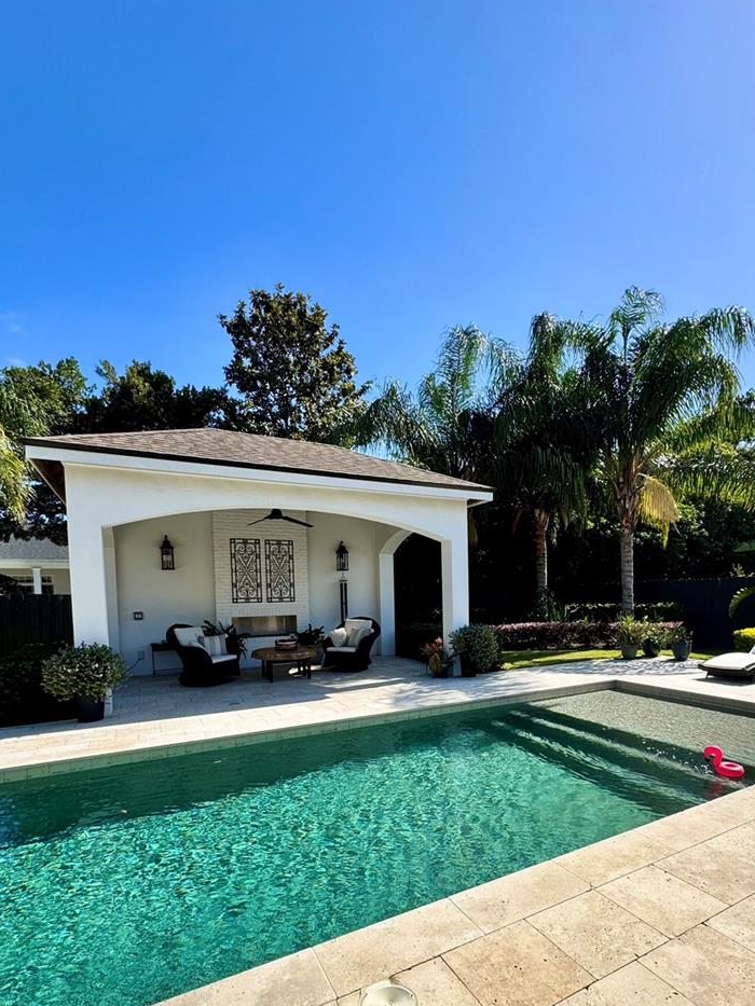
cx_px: 448
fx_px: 523
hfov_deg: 71.0
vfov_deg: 86.3
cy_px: 617
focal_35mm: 18
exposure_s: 1/1236
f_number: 2.2
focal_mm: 2.22
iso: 50
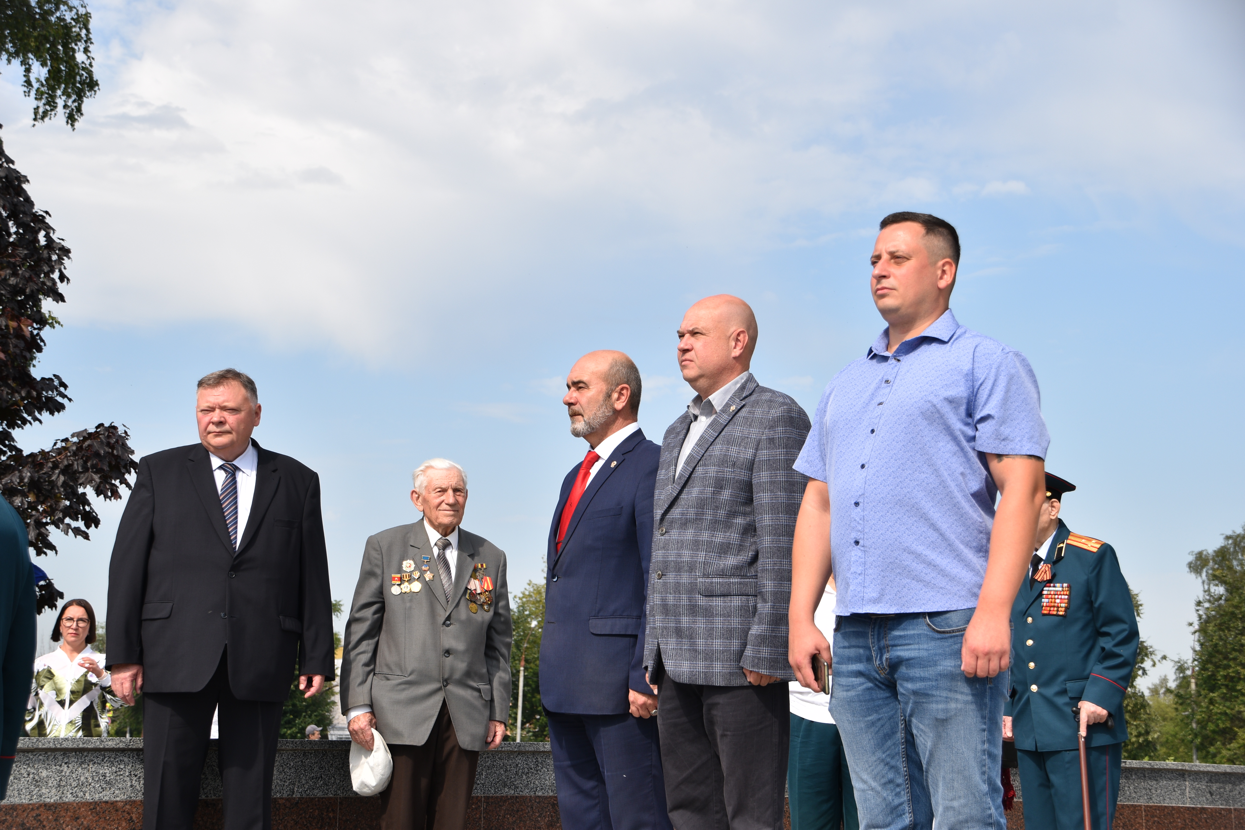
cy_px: 415
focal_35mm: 69
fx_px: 2387
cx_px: 622
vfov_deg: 19.7
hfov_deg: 29.2
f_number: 8
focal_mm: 46
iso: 100
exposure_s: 1/250
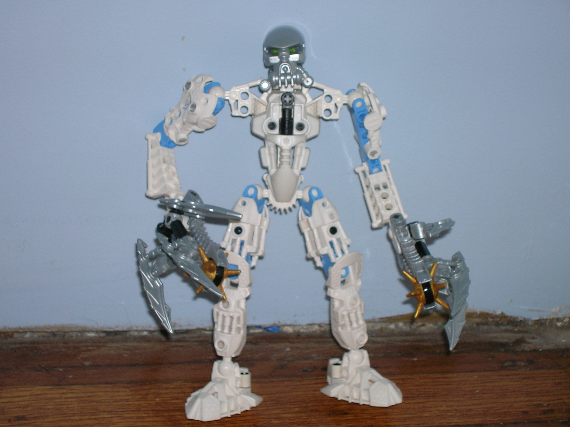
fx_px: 1283
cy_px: 214
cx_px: 285
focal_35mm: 78
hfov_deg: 25.0
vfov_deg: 18.9
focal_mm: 13
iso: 50
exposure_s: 1/60.1
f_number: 4.1
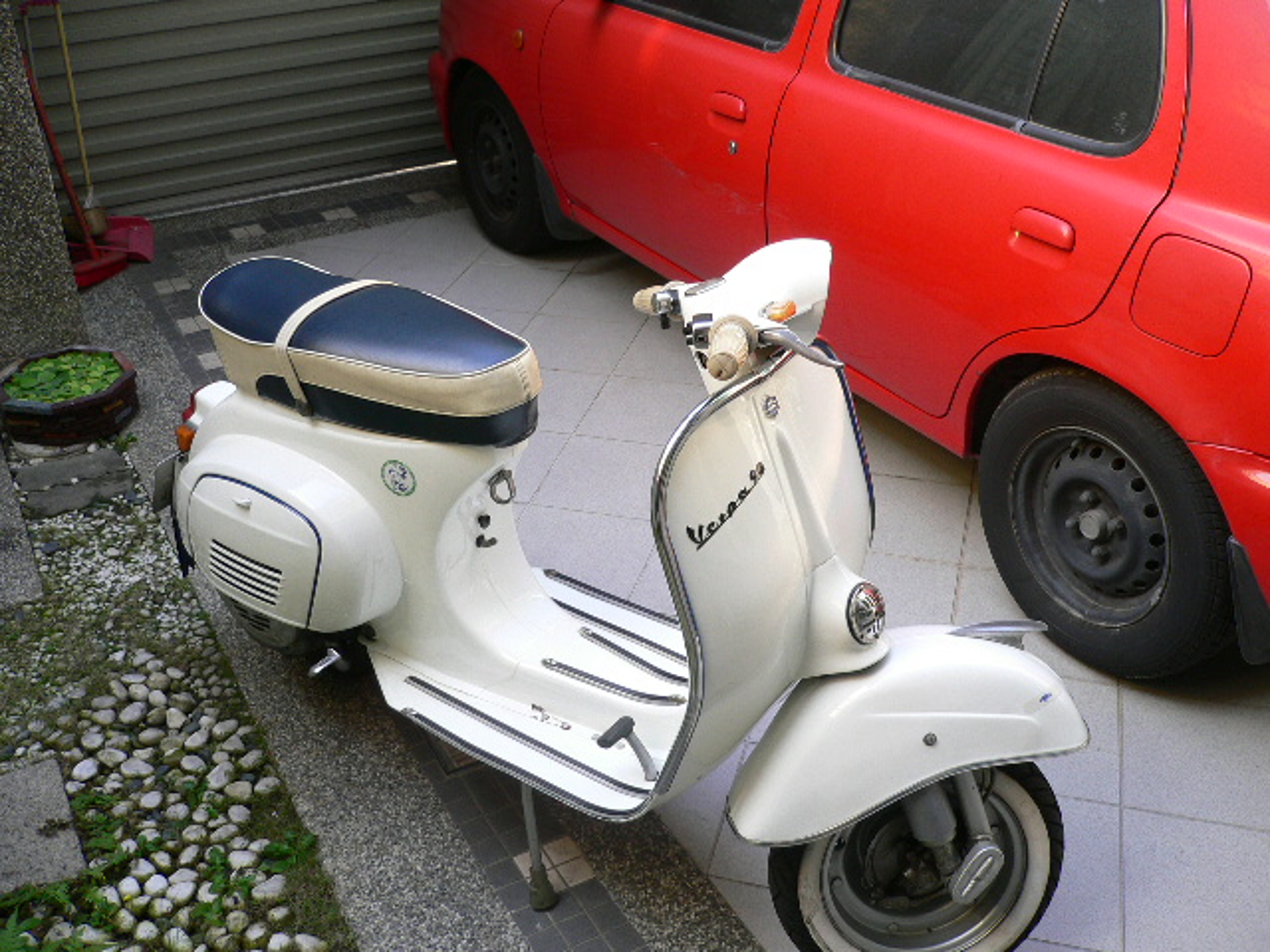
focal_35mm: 35
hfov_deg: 52.6
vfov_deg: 40.7
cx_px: 635
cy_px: 476
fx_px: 1284
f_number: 2.8
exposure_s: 1/100
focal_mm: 5.8
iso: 80
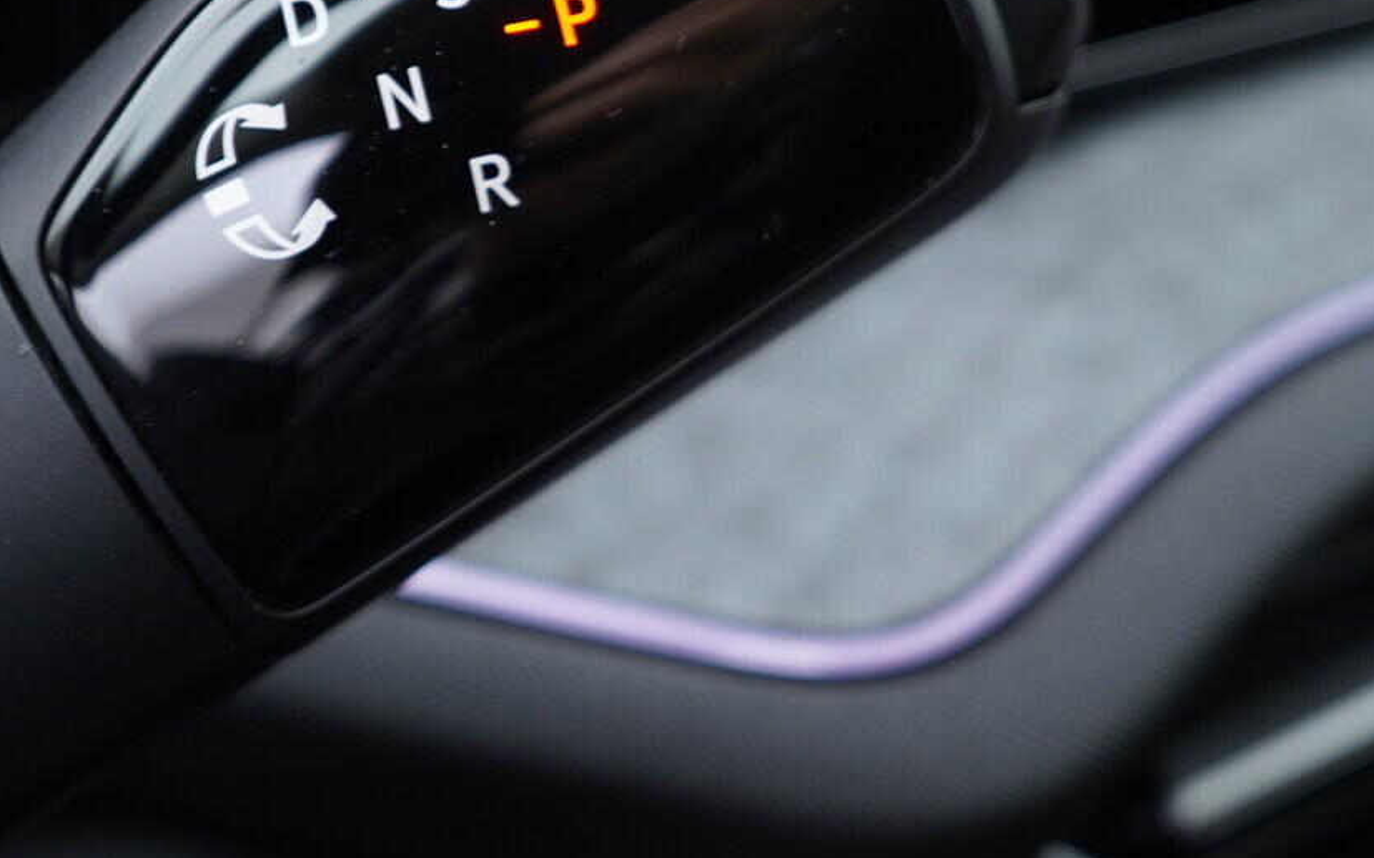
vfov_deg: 20.2
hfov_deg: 31.9
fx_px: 2396
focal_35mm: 64
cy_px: 214
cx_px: 582
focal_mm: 24
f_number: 2.8
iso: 250
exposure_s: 1/40
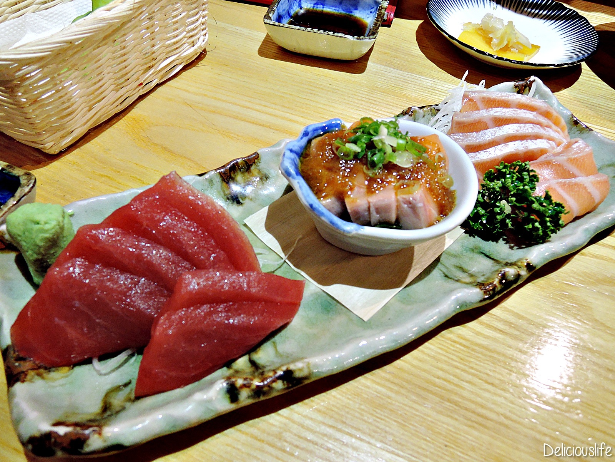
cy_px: 231
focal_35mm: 24
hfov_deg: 71.6
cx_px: 308
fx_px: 426
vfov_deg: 56.8
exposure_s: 1/13
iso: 400
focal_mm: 5.1
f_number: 2.8
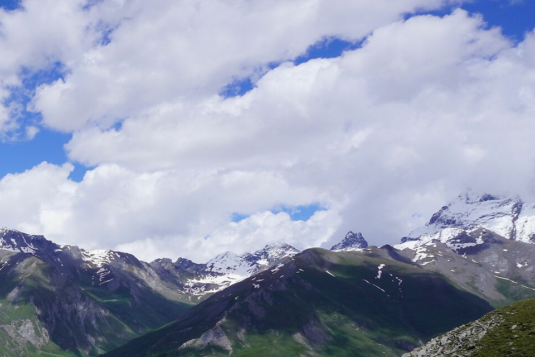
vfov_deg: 22.4
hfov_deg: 28.4
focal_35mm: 60
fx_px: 892
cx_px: -131
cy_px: 263
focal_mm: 16
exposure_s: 1/320
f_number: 10
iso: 100
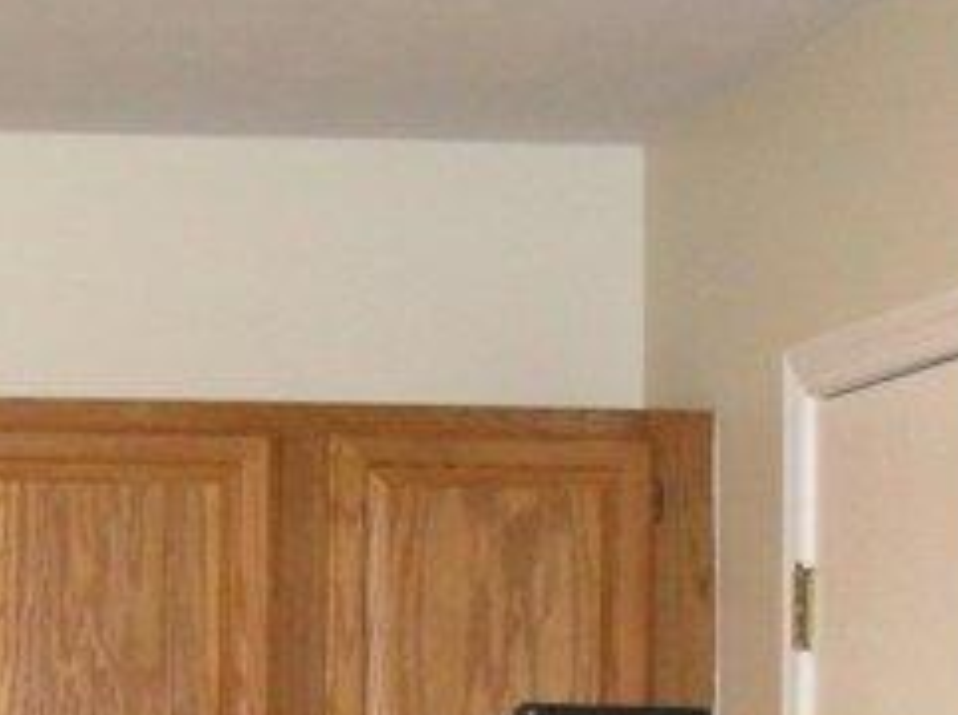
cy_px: 1259
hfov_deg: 12.8
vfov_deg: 9.5
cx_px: -326
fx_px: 4117
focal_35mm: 149
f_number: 3.2
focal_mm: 6.3
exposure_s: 1/45
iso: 240
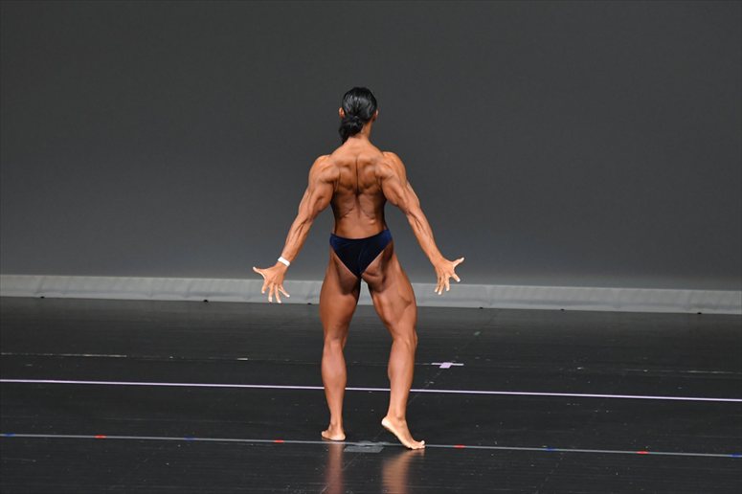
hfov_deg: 7.2
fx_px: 5871
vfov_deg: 4.8
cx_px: 371
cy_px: 247
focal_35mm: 285
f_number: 5.6
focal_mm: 190
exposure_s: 1/400
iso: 4000
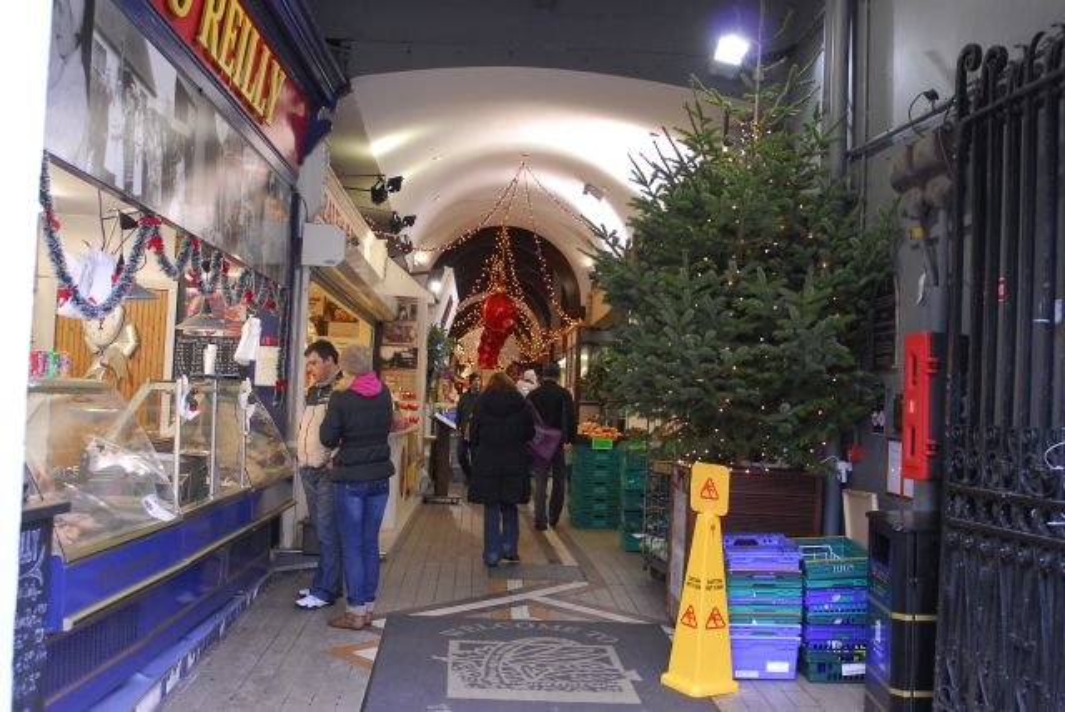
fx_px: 1066
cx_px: 532
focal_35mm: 36
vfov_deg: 36.9
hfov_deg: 53.1
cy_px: 356
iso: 500
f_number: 2.8
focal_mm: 24
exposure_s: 1/80
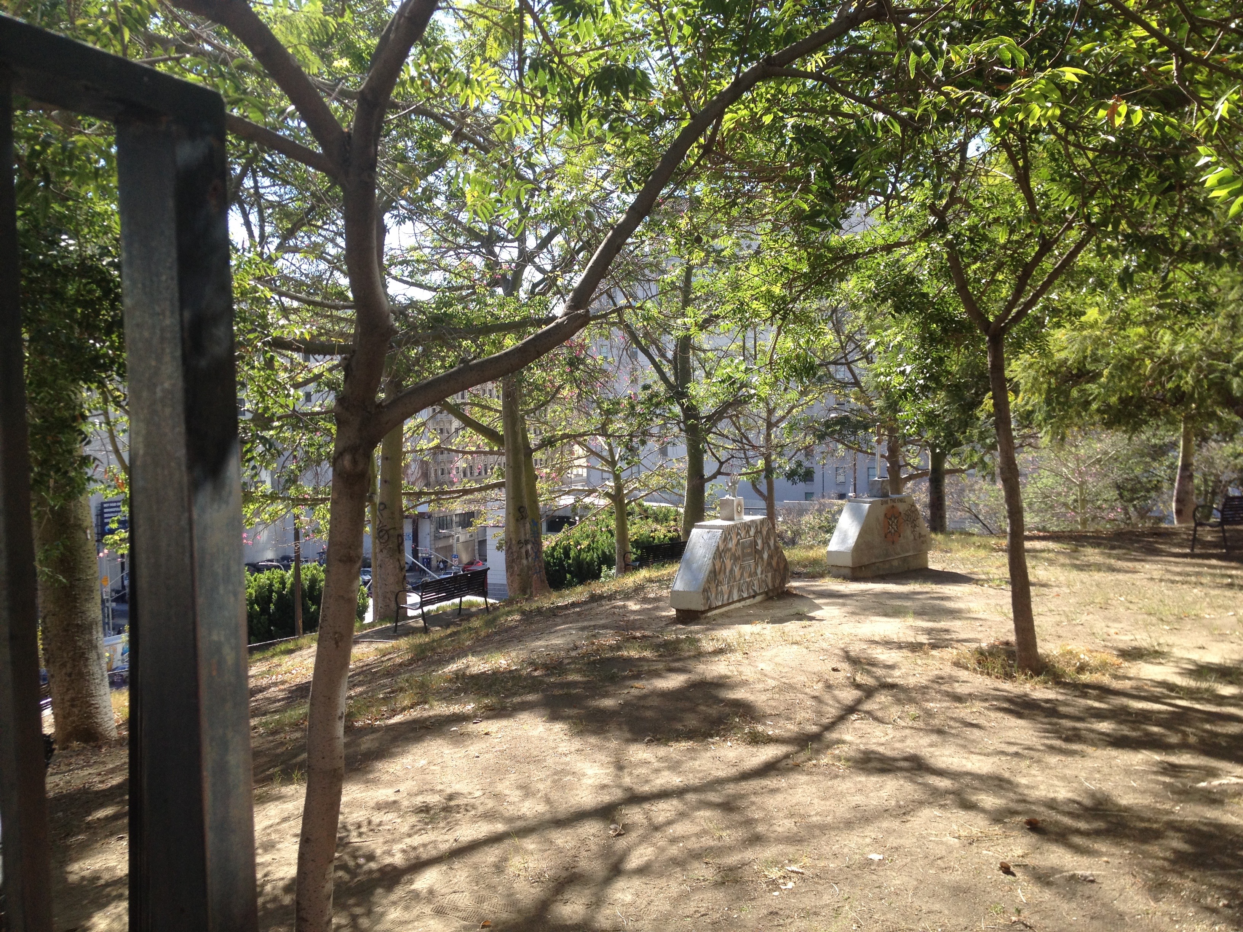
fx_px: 1257
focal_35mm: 35
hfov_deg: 52.6
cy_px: 466
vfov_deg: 40.7
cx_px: 622
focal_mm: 4.28
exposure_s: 1/521
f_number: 2.4
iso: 50
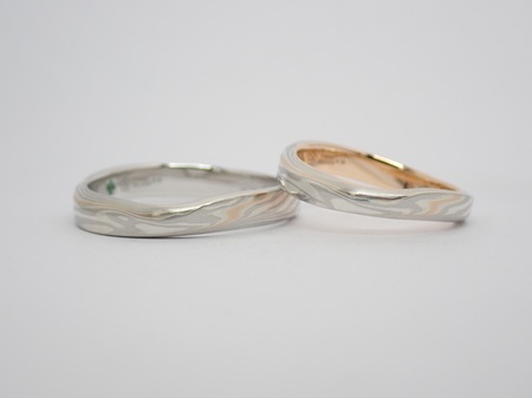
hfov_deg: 25.3
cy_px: 199
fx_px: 1183
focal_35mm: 77
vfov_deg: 19.1
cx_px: 266
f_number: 4.1
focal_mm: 13.65
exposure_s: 1/125
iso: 200
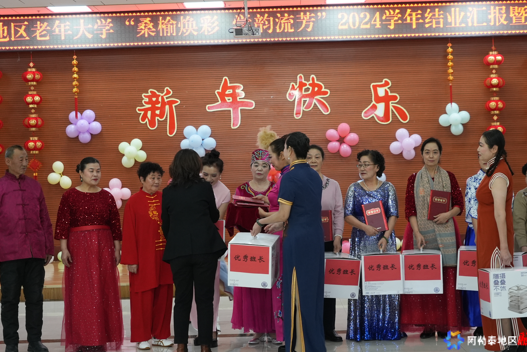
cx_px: 277
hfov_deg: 25.3
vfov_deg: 17.1
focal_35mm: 80
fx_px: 1172
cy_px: 178
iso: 4000
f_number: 6.3
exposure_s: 1/100
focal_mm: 69
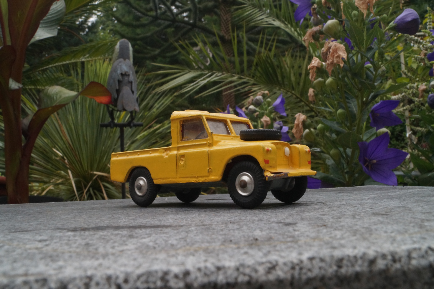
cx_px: 217
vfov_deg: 34.2
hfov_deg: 49.6
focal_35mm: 39
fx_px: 470
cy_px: 144
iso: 1000
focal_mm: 26
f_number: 22
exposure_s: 1/60
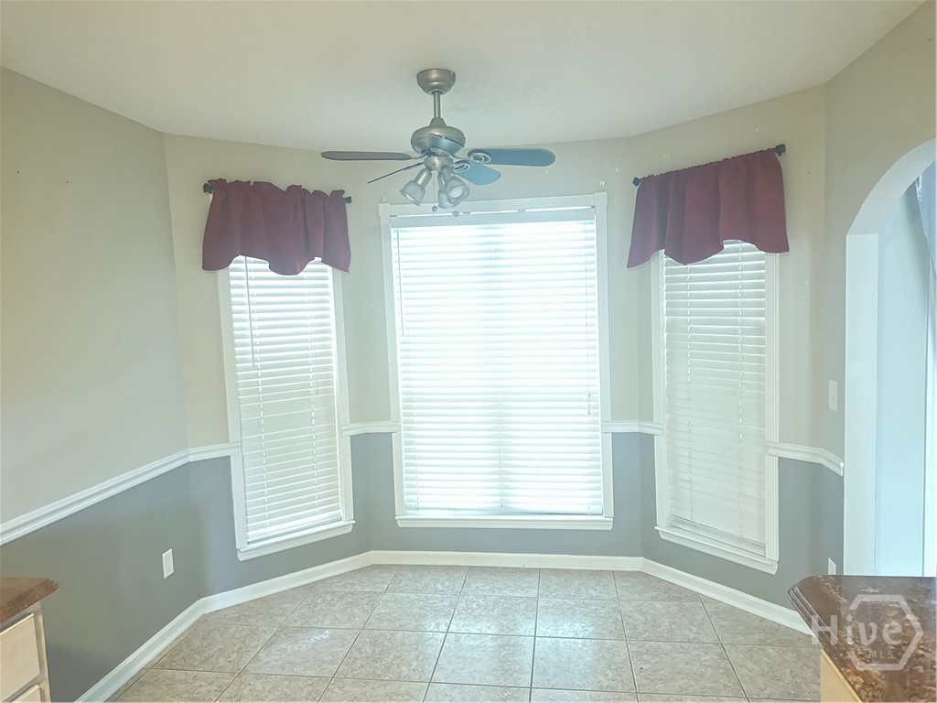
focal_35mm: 24
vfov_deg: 56.8
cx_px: 468
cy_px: 352
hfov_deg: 71.6
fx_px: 650
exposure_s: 1/15
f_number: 1.78
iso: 12500
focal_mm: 6.86
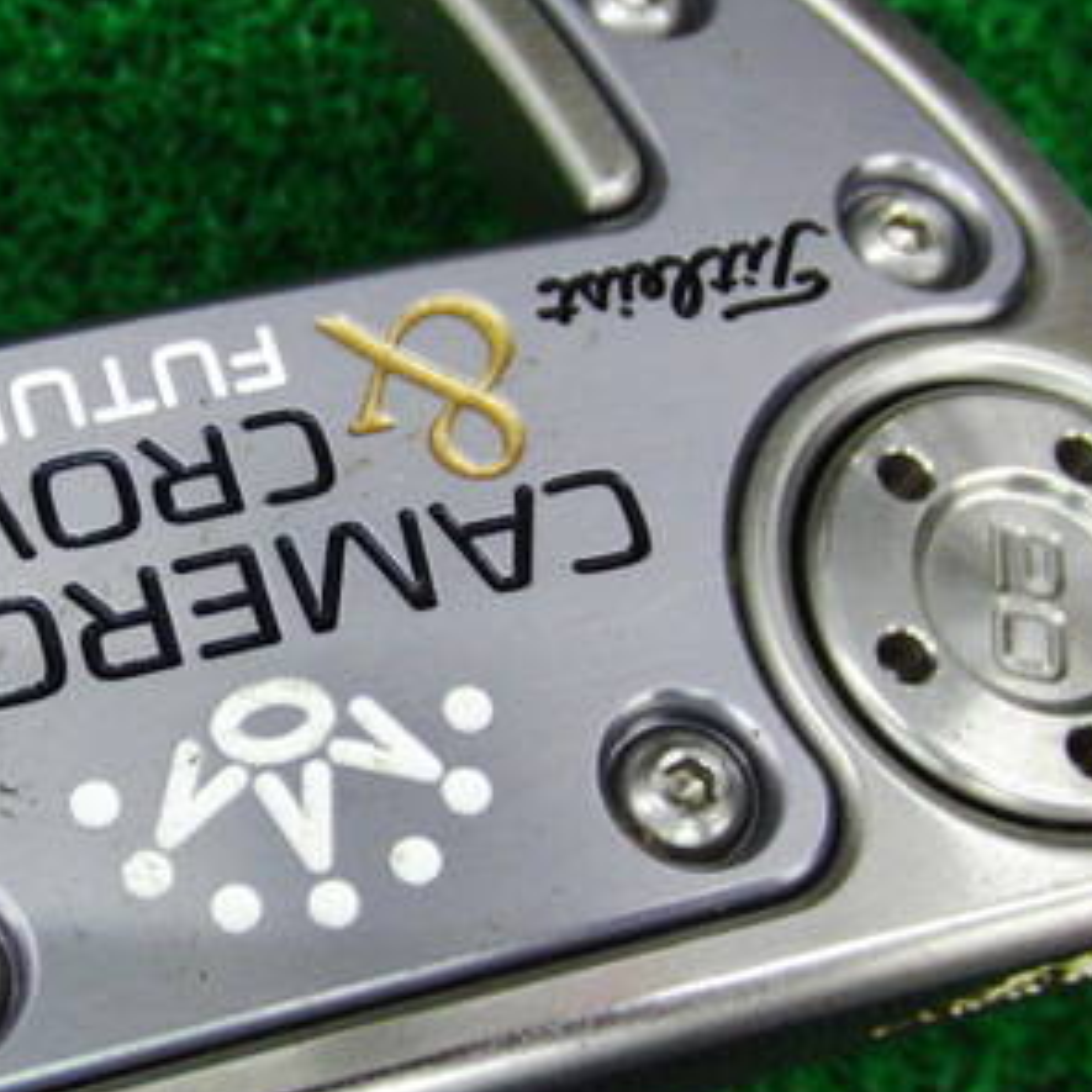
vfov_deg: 24.3
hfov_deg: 24.0
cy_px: 552
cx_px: 255
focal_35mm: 71
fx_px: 2534
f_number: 3.6
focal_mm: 6.42
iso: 400
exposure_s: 1/60
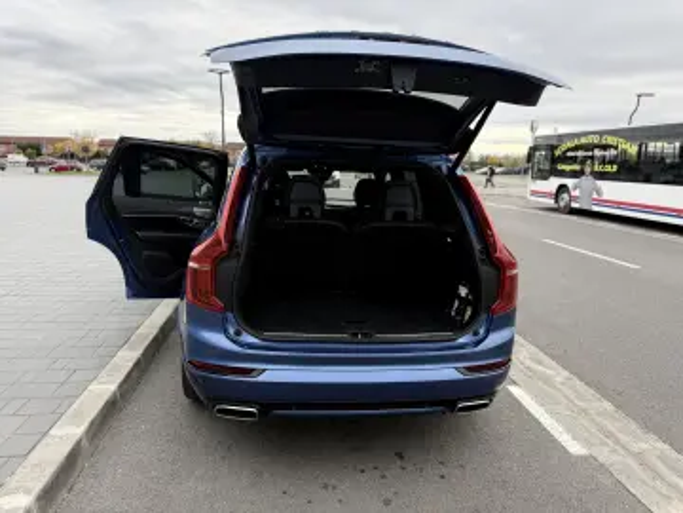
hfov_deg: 71.6
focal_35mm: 24
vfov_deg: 56.8
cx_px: 342
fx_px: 474
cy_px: 256
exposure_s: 1/473
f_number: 1.78
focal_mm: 6.76
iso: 100
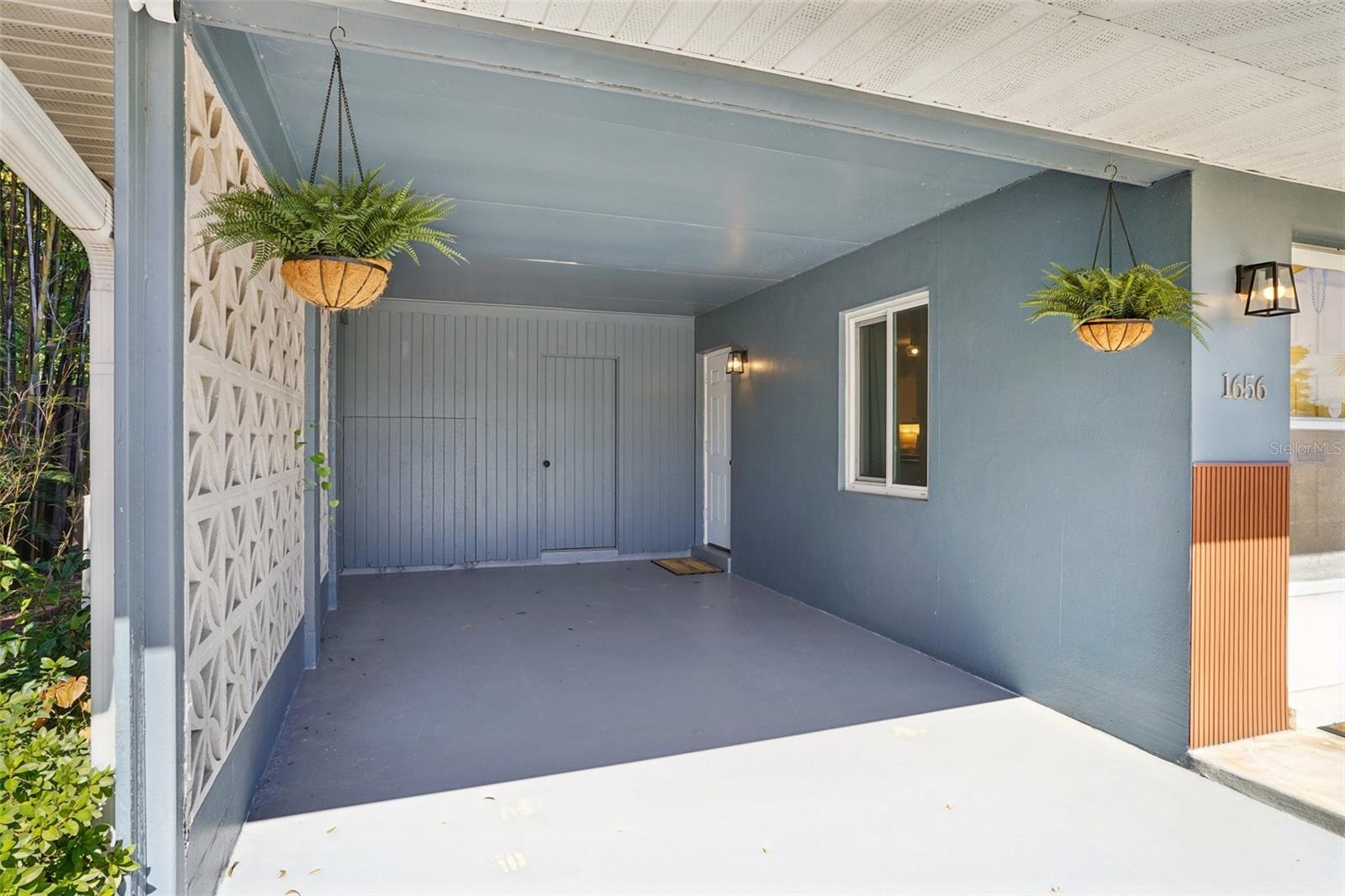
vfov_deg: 64.5
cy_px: 448
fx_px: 710
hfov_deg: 86.9
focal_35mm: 19
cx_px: 672
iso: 160
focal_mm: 19
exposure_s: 1/30
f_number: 10
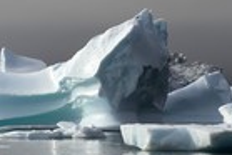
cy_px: 95
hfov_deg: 3.4
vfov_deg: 2.3
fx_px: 3896
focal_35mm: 604
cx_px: -90
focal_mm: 200
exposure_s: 1/320
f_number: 16
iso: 200
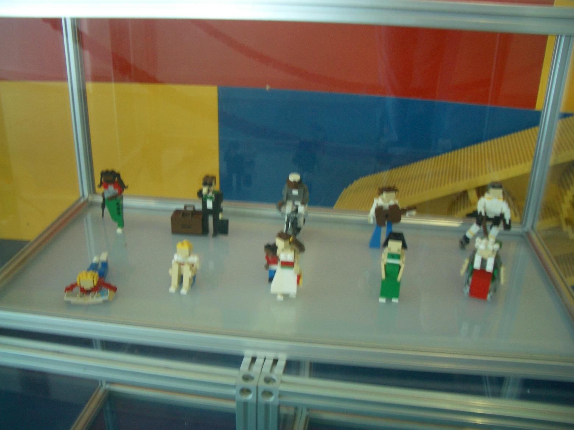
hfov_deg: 51.4
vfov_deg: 39.7
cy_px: 217
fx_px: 597
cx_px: 283
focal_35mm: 36
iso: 100
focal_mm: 5.8
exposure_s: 1/15
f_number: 2.6
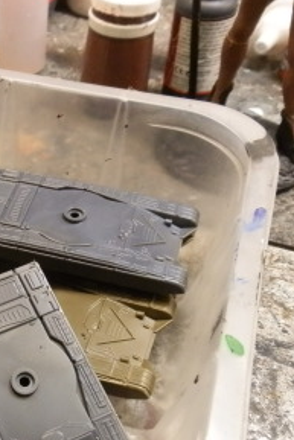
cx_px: -23
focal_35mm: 54
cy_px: 274
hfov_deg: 23.6
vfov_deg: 36.6
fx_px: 661
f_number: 3.1
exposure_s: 1/60
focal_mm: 5
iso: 400
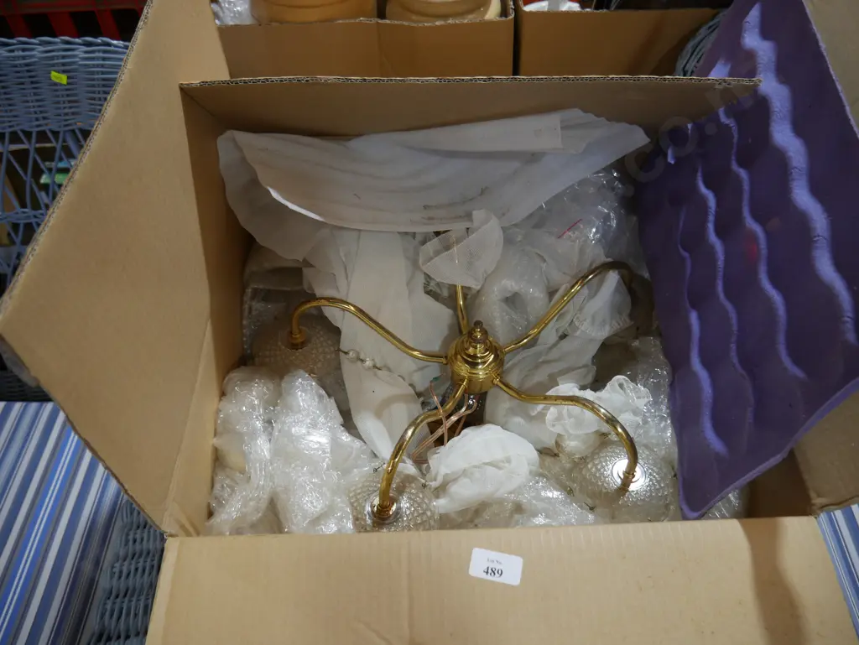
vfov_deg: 49.8
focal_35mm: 28
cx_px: 430
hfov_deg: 63.4
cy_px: 322
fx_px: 695
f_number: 3.5
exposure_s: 1/60
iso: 200
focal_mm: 14
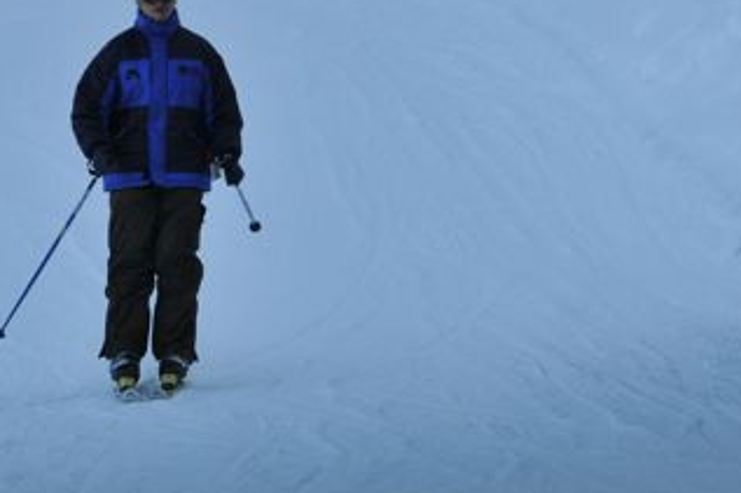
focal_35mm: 265
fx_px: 5452
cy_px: 120
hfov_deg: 7.8
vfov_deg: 5.2
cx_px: 252
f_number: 9
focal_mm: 70
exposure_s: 1/320
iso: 200
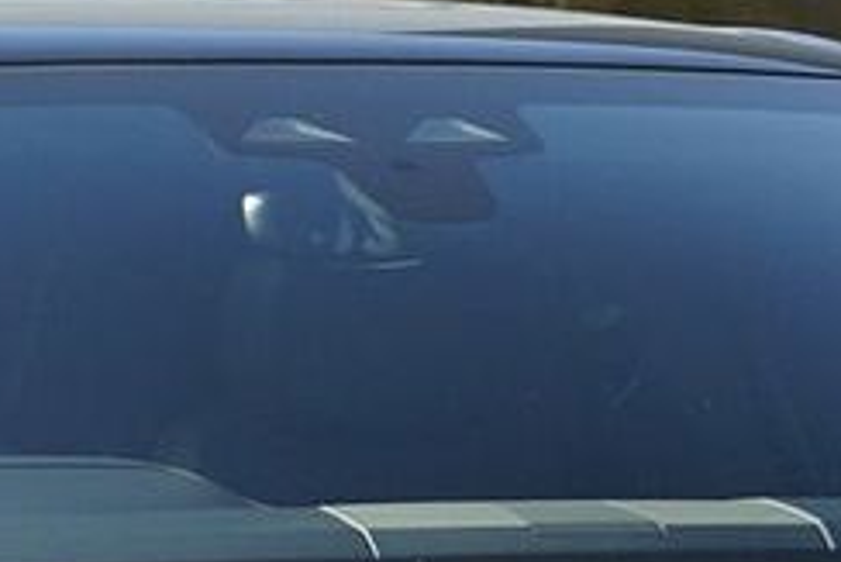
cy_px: 993
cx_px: 379
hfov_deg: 4.0
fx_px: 12061
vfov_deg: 2.7
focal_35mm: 516
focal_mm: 105
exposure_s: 1/200
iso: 1000
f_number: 7.1
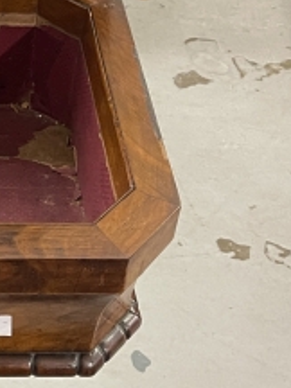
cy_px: 106
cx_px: -127
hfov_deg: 14.4
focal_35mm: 97
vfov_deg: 20.1
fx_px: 1087
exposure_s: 1/50
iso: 320
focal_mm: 5.1
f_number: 1.6
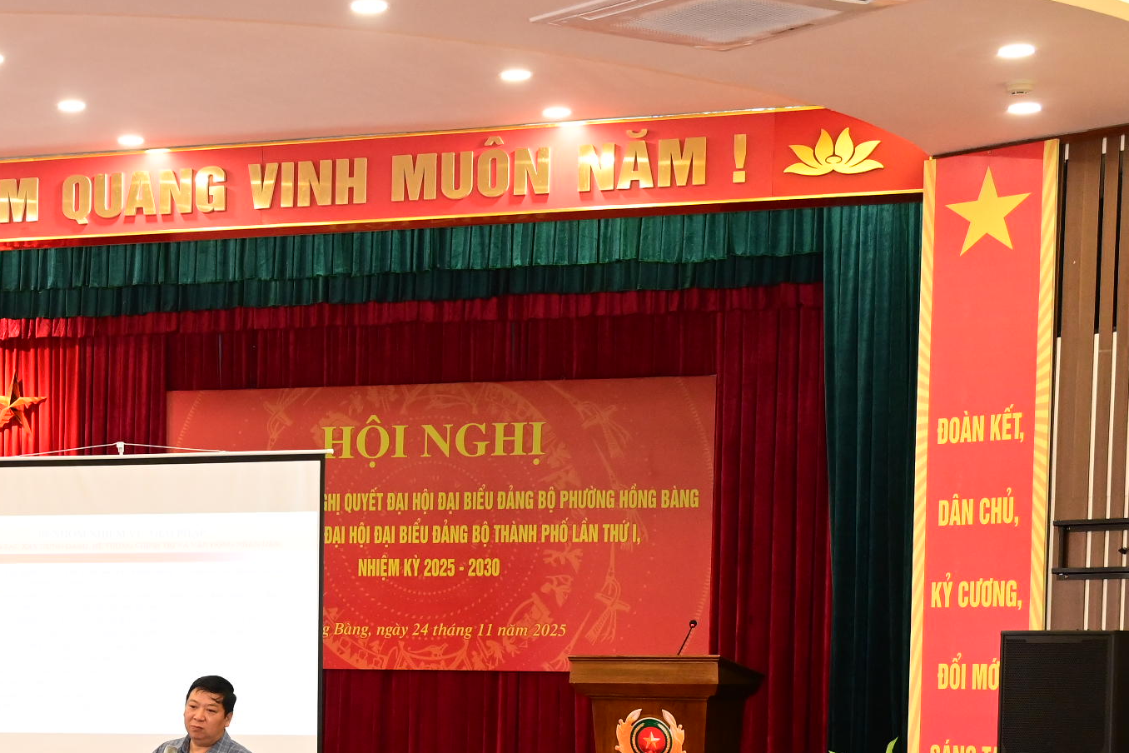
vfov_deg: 15.3
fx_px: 2728
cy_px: 810
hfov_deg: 22.1
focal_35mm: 87
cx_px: -123
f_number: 4
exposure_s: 1/160
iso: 3200
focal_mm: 39
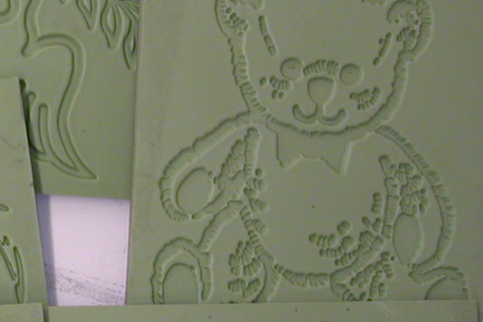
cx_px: -111
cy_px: 251
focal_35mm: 99
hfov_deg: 19.3
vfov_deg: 13.8
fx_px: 1328
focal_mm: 5.6
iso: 100
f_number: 2.7
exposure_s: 1/30
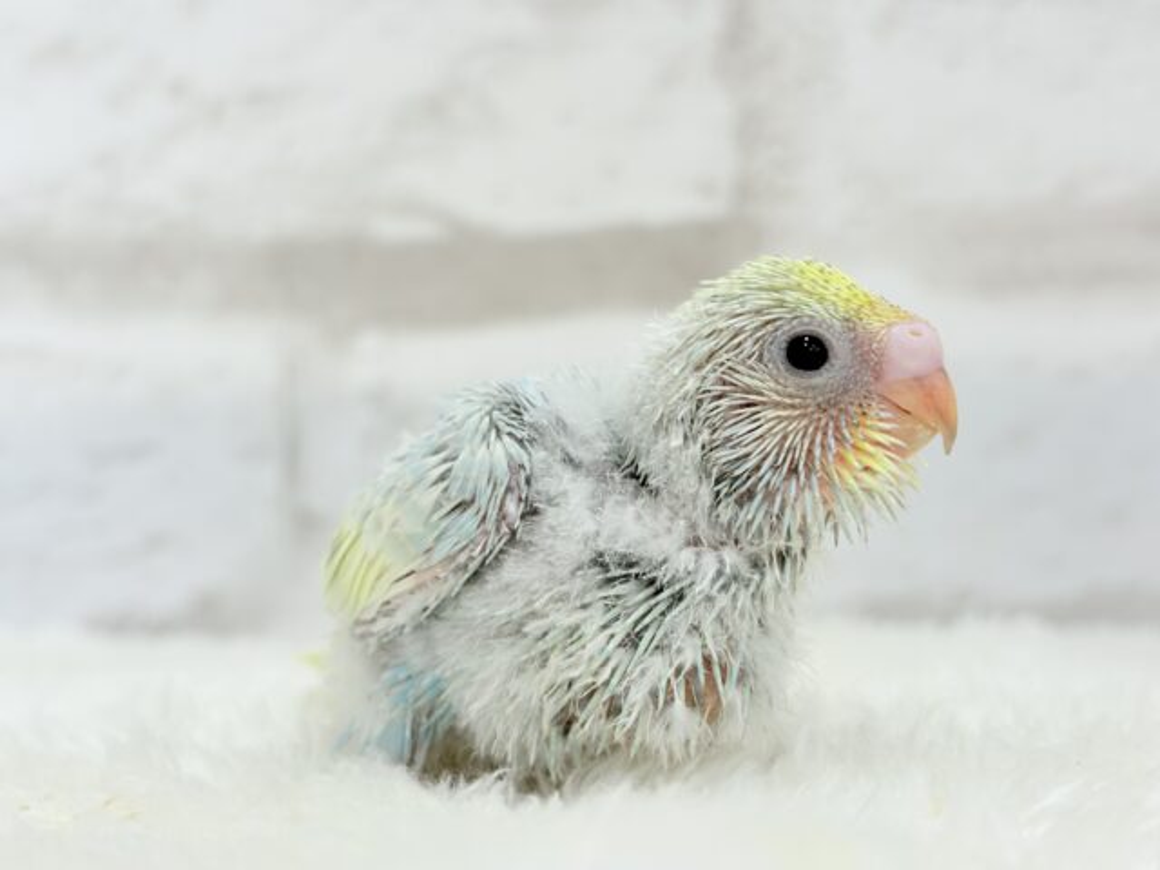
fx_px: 1743
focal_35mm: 52
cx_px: 580
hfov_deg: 36.8
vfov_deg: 28.0
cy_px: 435
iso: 40
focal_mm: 5.96
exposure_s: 1/50
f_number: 1.6
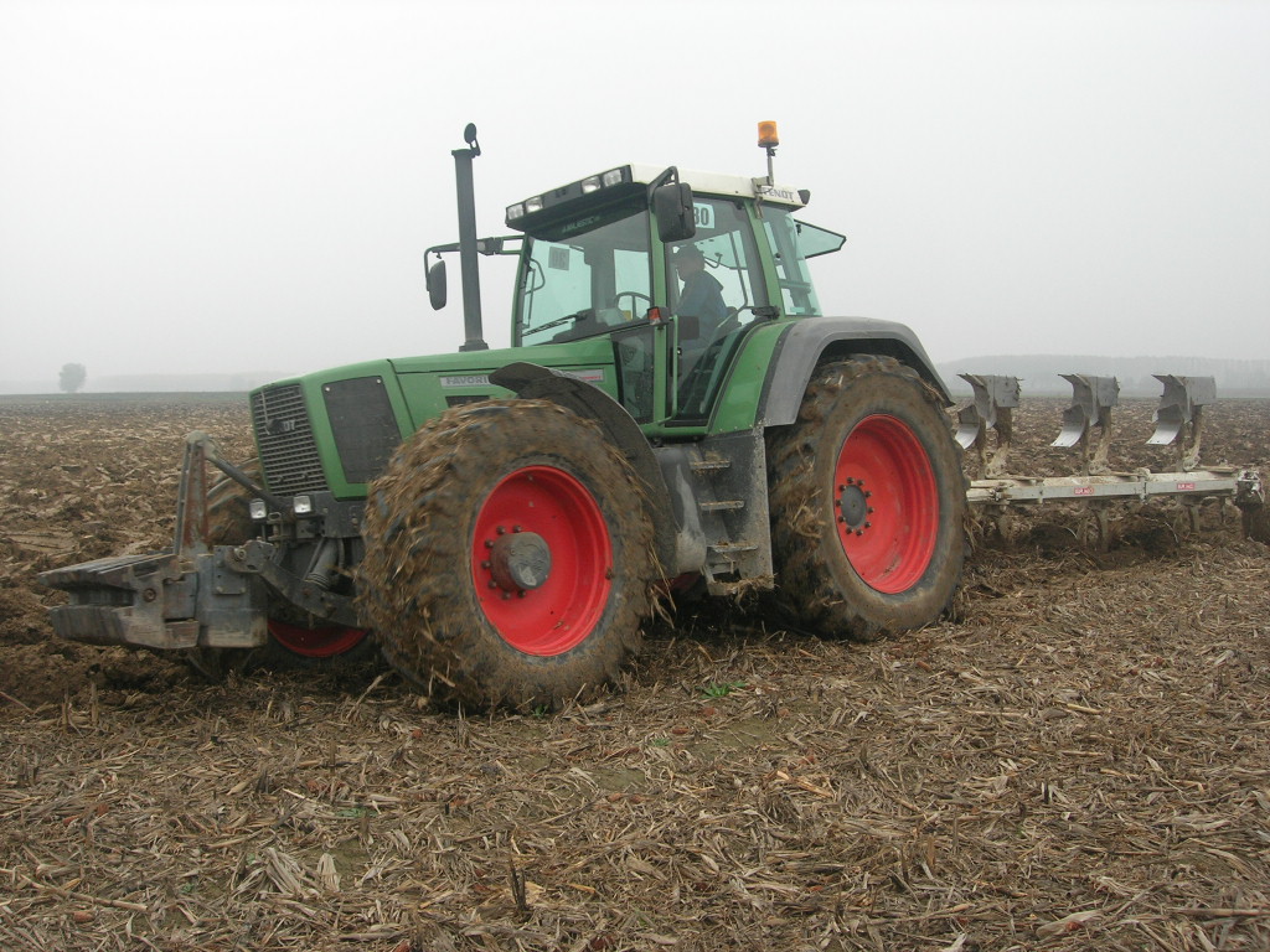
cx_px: 635
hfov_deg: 49.0
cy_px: 476
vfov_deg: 37.7
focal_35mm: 38
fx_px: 1394
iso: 75
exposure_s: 1/127
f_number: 4.8
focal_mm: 7.8
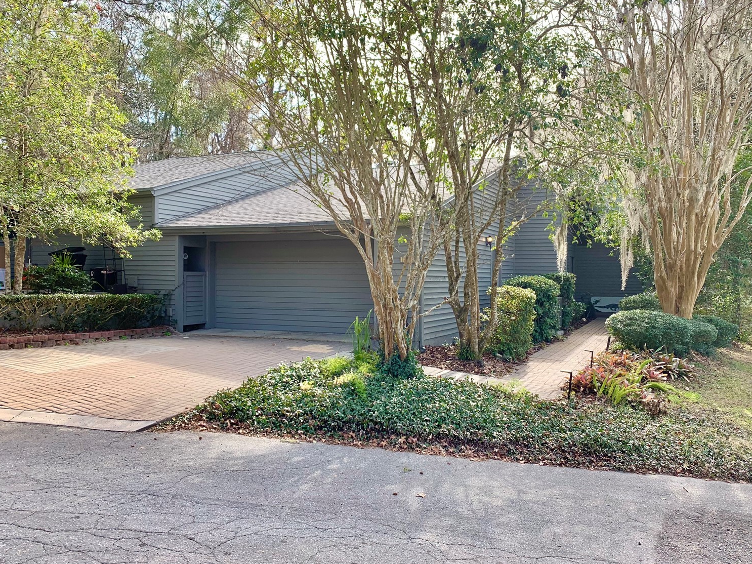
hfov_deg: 63.4
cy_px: 285
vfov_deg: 49.7
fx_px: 608
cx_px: 394
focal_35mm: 28
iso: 25
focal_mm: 4.25
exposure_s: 1/378
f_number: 1.8
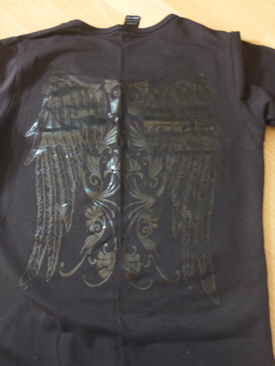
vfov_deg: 63.4
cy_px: 183
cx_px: 138
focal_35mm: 28
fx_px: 297
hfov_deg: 49.8
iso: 400
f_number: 3.3
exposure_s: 1/4
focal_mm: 4.9
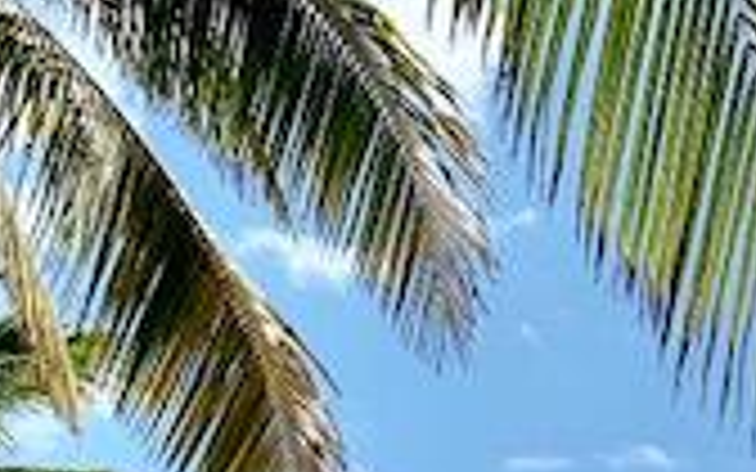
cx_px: 1062
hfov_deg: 18.1
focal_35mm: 105
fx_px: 2163
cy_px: 926
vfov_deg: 11.3
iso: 25
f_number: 1.8
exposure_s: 1/4464
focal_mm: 4.25
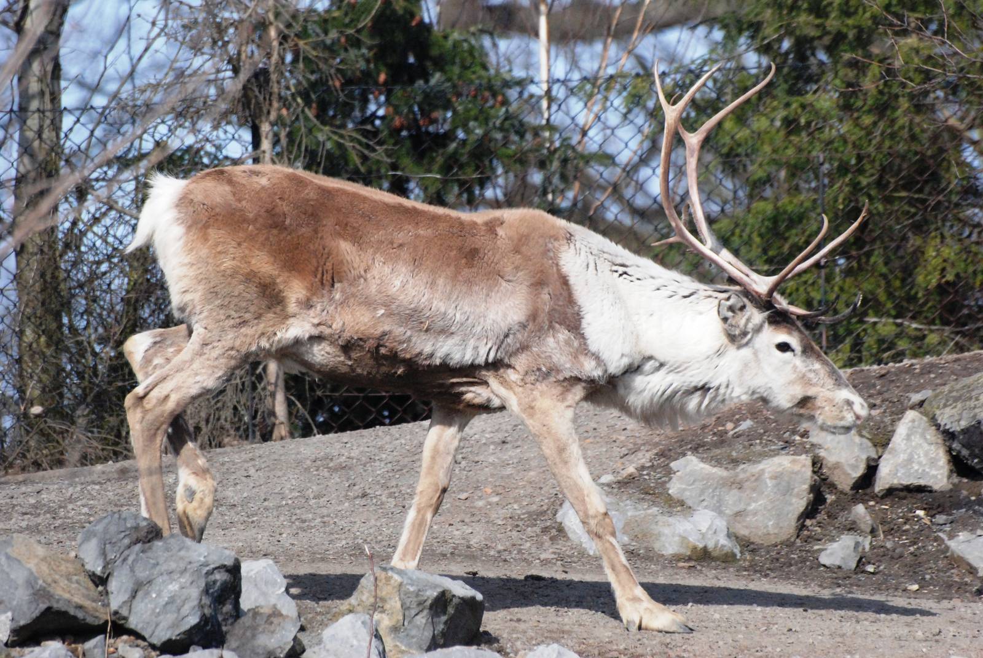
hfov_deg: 4.6
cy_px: 329
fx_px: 12302
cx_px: 492
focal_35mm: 450
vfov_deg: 3.1
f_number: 7.1
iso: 1600
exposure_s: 1/3200
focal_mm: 300
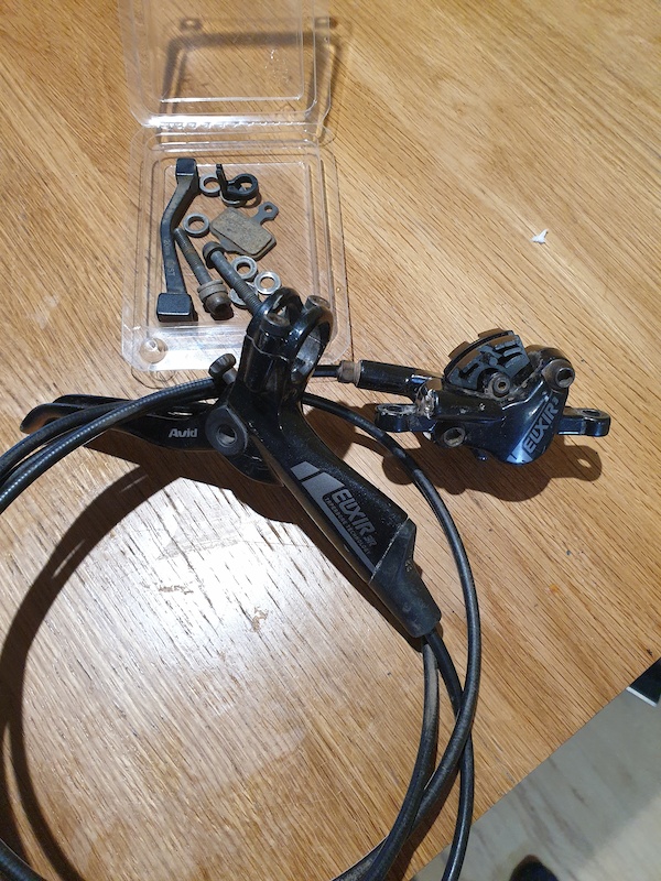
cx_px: 330
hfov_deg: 53.1
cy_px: 440
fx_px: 662
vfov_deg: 67.3
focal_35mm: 26
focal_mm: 4.3
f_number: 2.4
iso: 320
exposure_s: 1/50
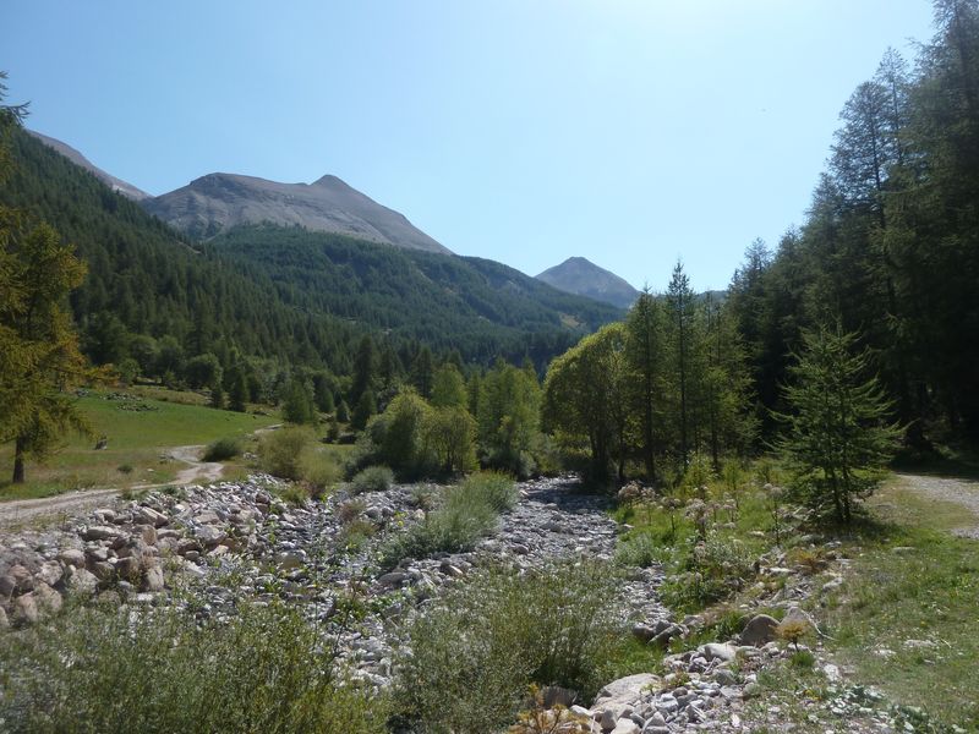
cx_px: 490
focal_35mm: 25
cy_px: 367
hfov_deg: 69.4
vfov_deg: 54.9
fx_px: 707
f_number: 3.3
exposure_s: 1/800
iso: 80
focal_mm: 4.1
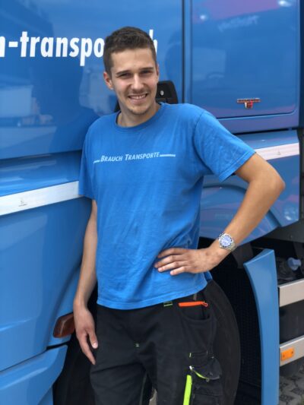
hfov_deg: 28.0
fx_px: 609
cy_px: 202
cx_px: 152
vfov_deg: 36.8
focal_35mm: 52
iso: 16
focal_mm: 6
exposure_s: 1/345
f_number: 2.4
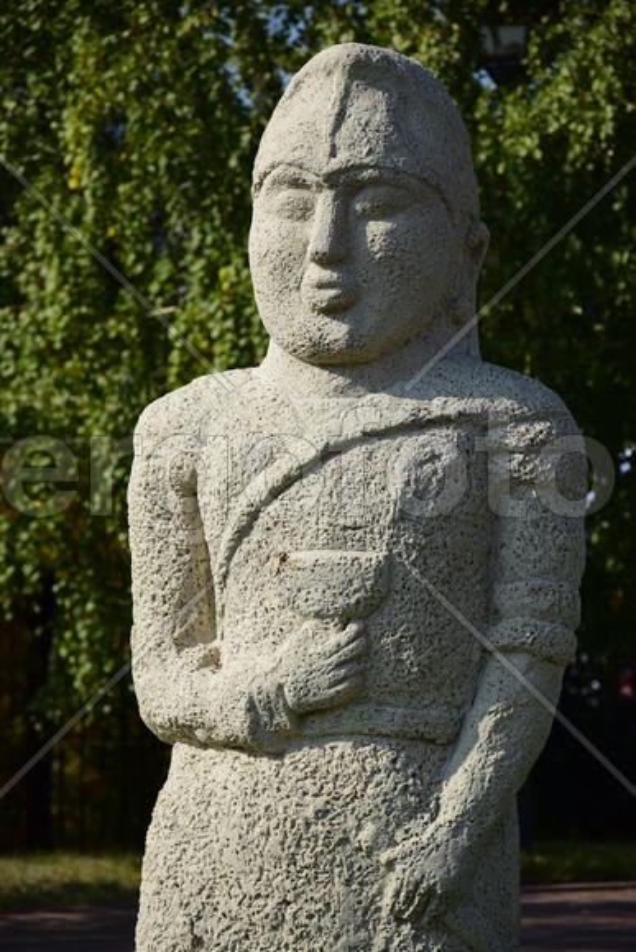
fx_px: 4171
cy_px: 476
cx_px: 318
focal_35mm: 158
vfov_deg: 13.0
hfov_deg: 8.7
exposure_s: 1/640
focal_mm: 105
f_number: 6.3
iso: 100
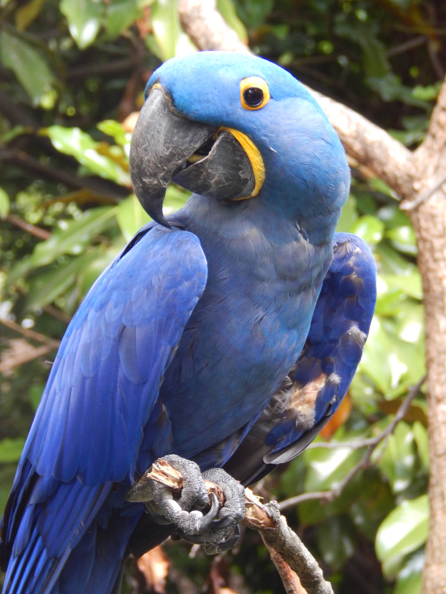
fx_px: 4020
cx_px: 223
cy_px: 297
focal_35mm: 234
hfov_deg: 6.4
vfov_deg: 8.5
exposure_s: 1/30
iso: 180
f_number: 5.6
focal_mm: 41.7
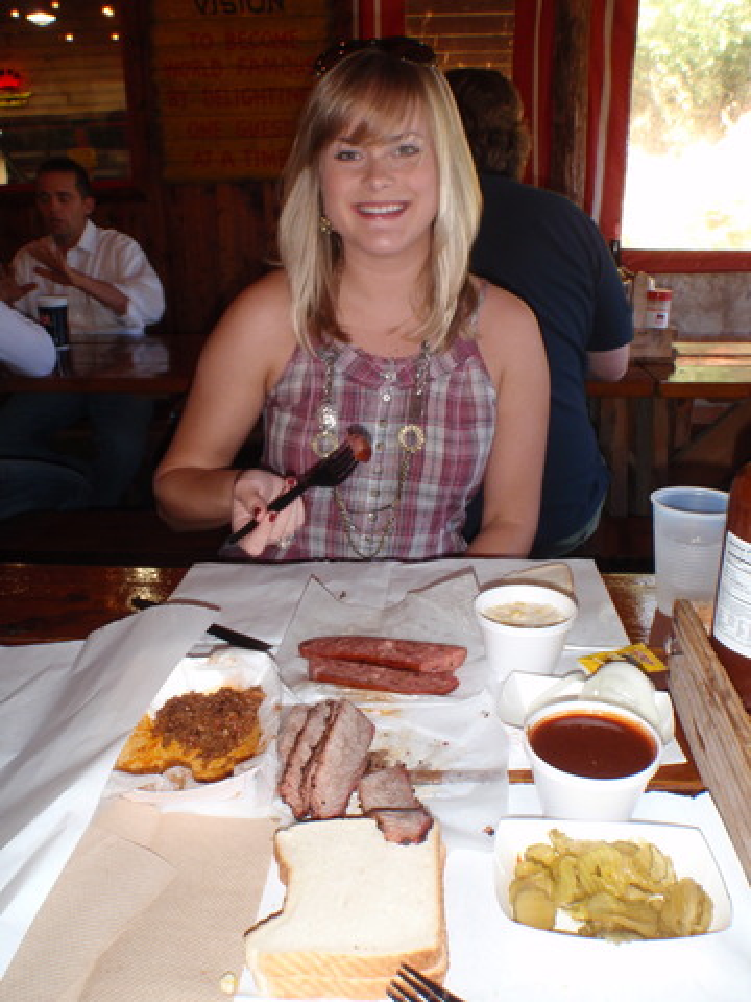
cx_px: 376
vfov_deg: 63.4
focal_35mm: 28
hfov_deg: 49.7
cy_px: 501
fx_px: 810
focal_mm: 5
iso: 100
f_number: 3.5
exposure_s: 1/30
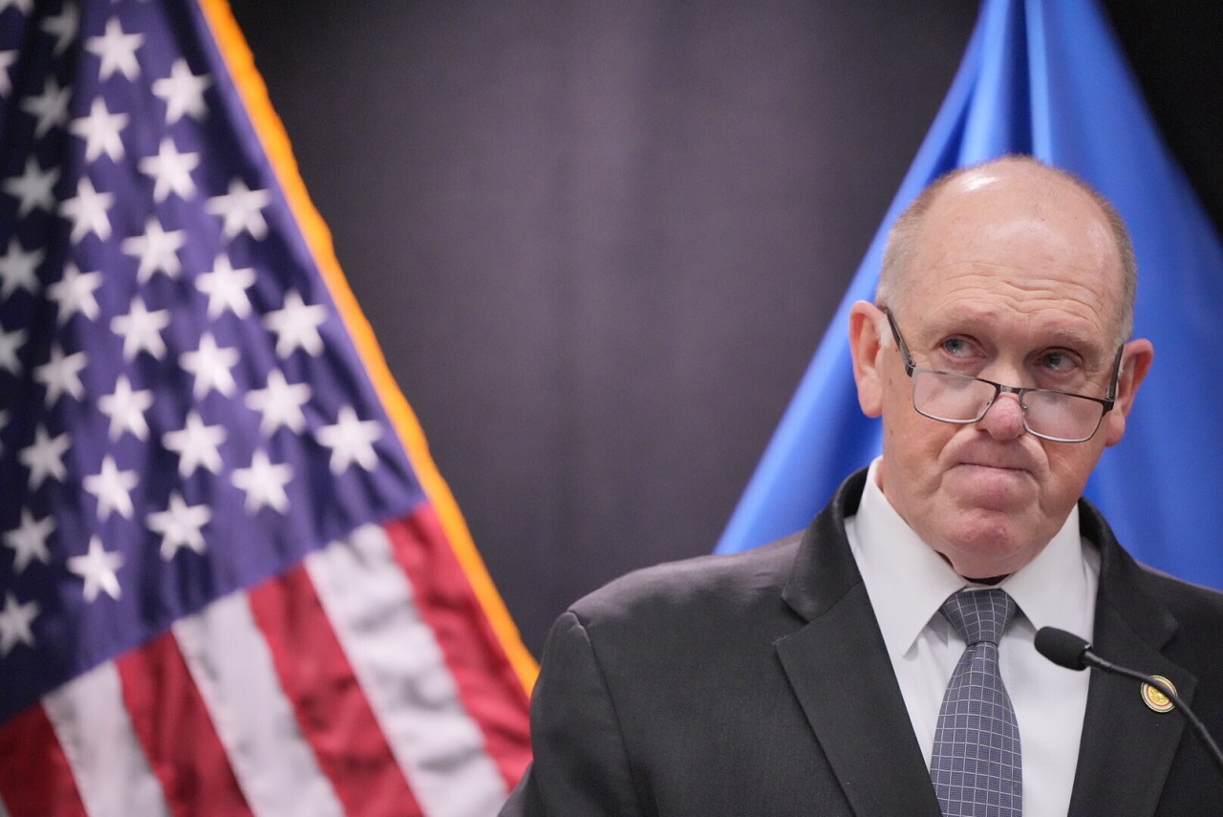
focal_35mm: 197
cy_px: 408
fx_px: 6696
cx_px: 612
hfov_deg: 10.4
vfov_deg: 7.0
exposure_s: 1/500
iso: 6400
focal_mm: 197
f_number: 2.8
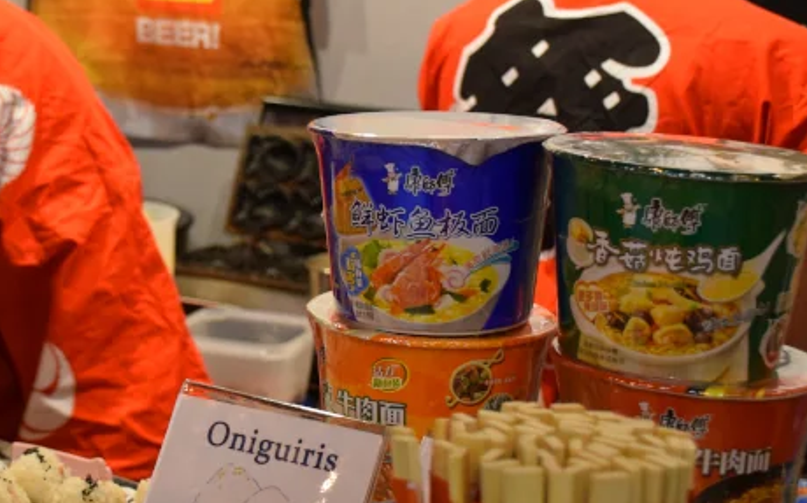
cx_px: 147
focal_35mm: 83
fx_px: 1825
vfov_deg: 15.7
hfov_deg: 24.5
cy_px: 168
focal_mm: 26
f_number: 4
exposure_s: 1/60
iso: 800
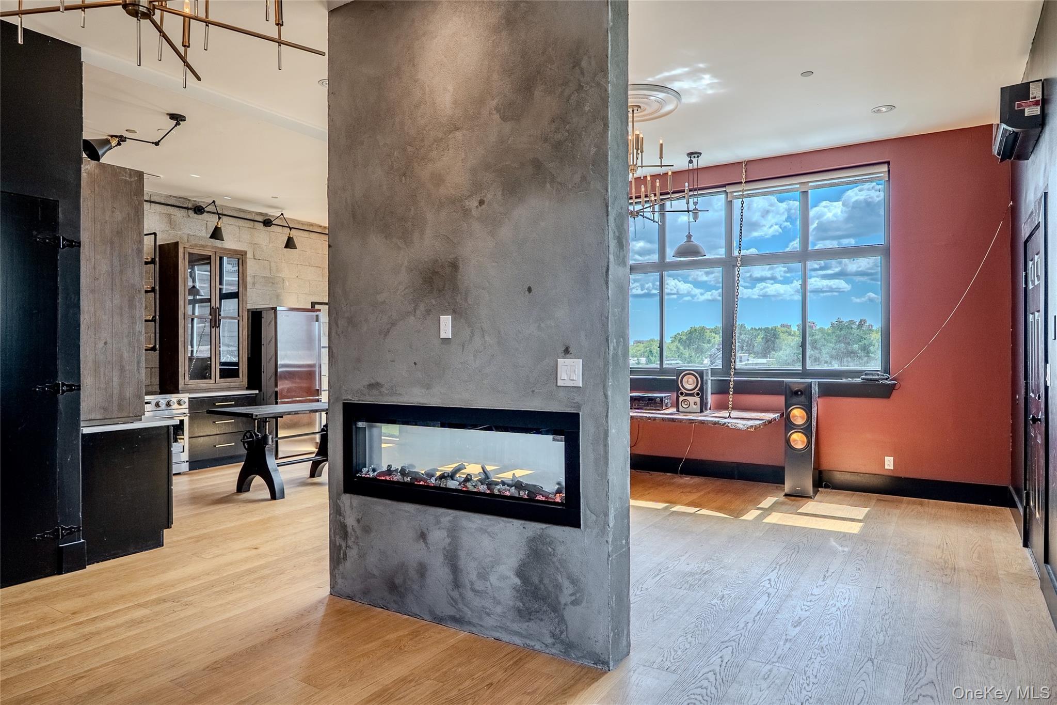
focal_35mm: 21
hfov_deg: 81.2
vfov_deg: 59.5
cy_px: 352
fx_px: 616
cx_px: 528
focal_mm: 14
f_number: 4
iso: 160
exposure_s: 1/4000
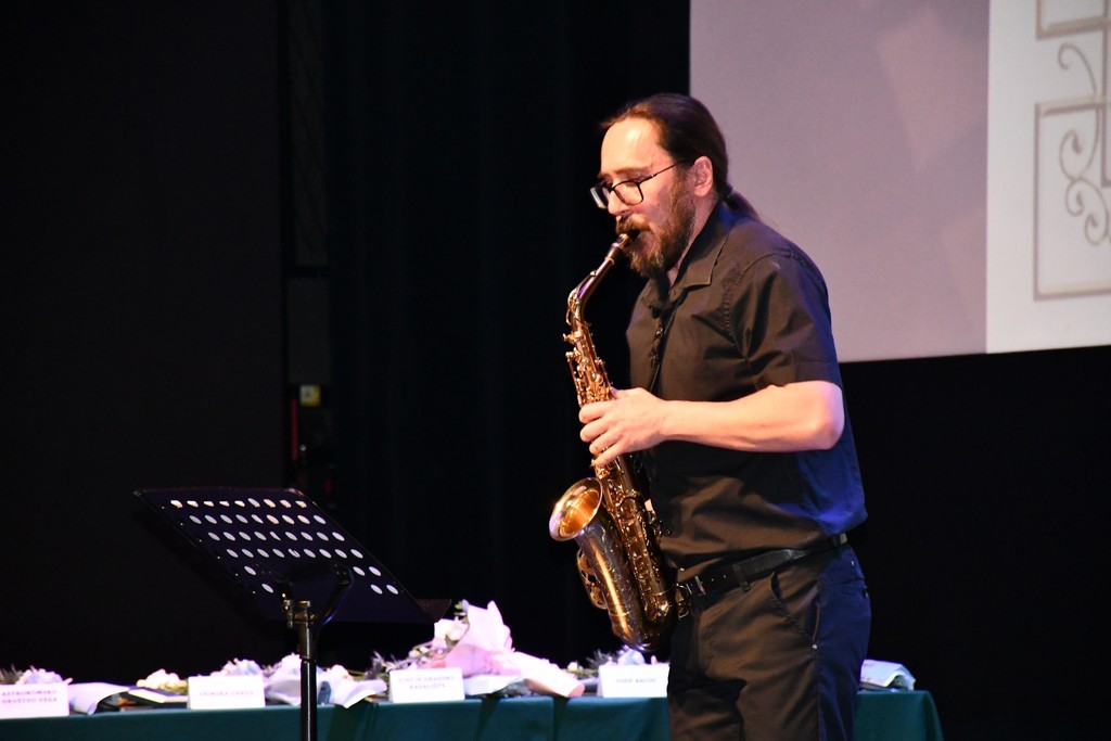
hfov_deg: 9.8
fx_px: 6481
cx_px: 556
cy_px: 370
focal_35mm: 210
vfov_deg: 6.5
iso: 6400
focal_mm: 140
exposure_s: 1/60
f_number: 5.6
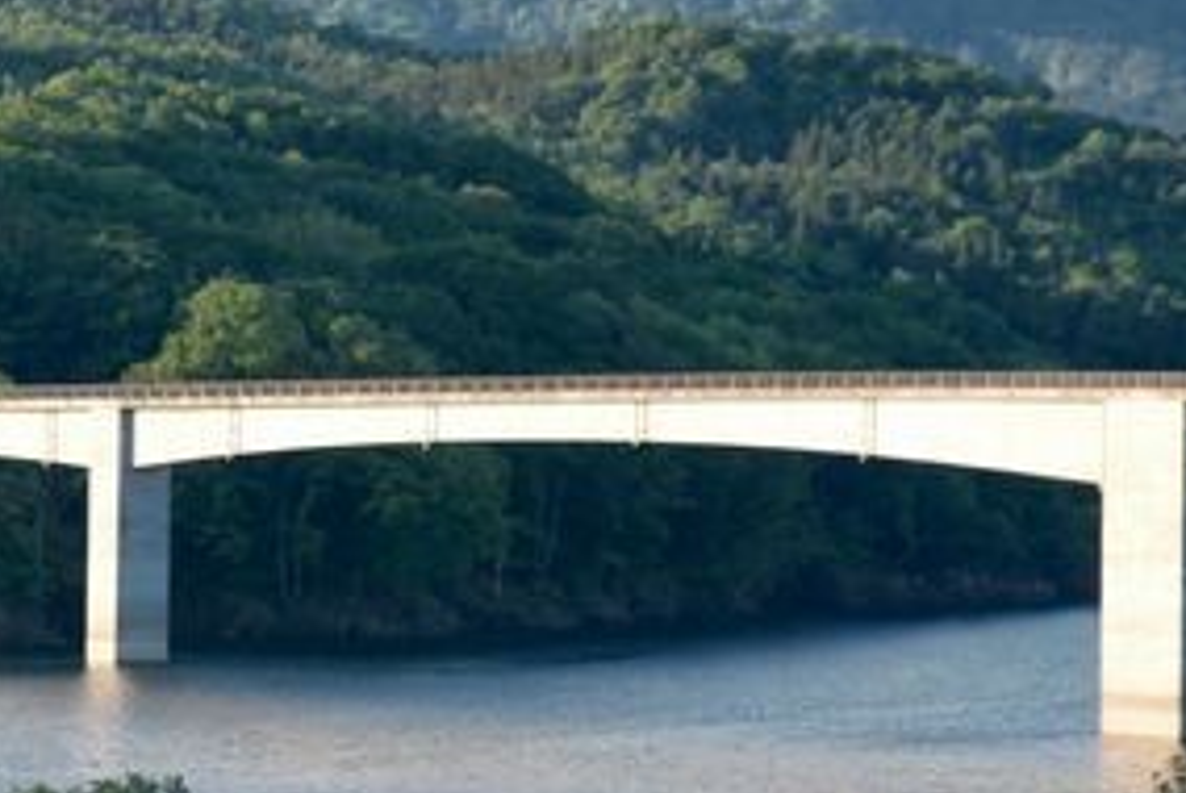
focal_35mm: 213
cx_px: -372
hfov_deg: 9.5
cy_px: 115
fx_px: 7024
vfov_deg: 6.5
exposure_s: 1/500
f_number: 2.8
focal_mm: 48.5
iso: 160
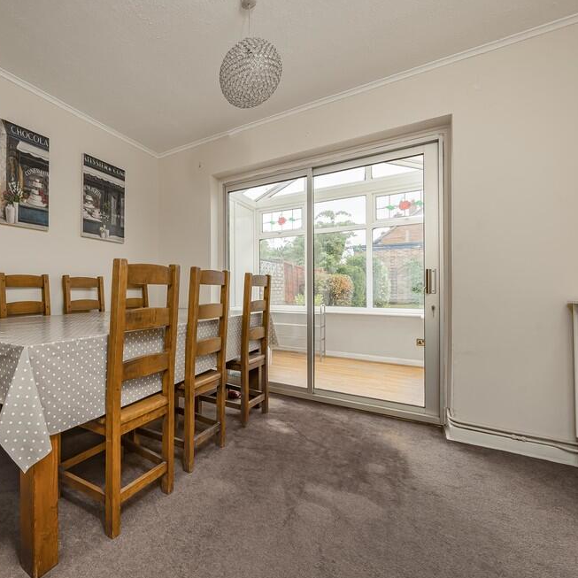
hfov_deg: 81.7
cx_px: 157
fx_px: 302
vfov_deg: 87.4
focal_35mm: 16
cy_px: 299
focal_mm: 12
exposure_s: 1/40
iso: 320
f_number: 9
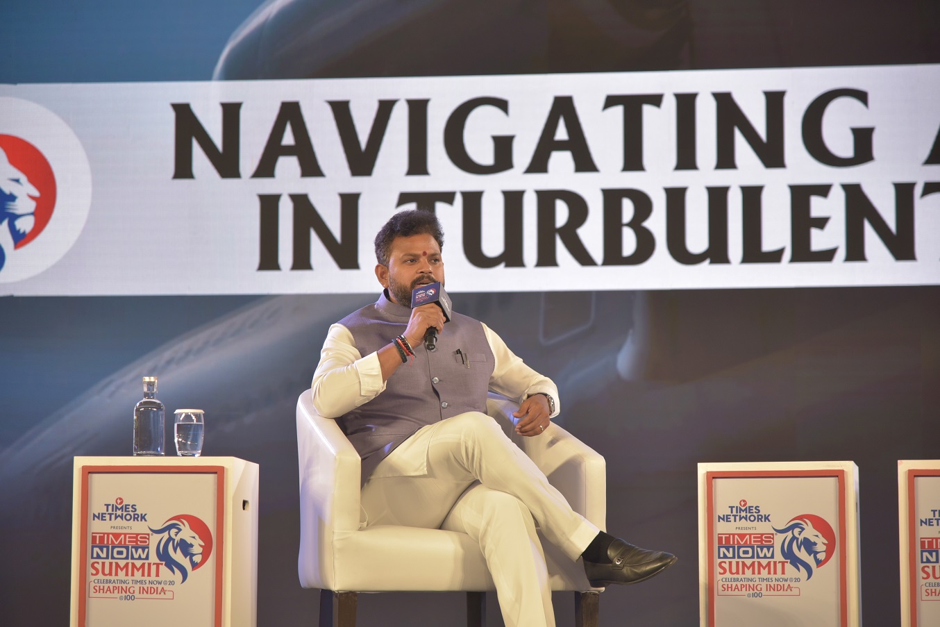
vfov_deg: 13.0
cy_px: 314
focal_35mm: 105
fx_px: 2742
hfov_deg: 19.5
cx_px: 470
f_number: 4
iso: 800
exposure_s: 1/160
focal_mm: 105
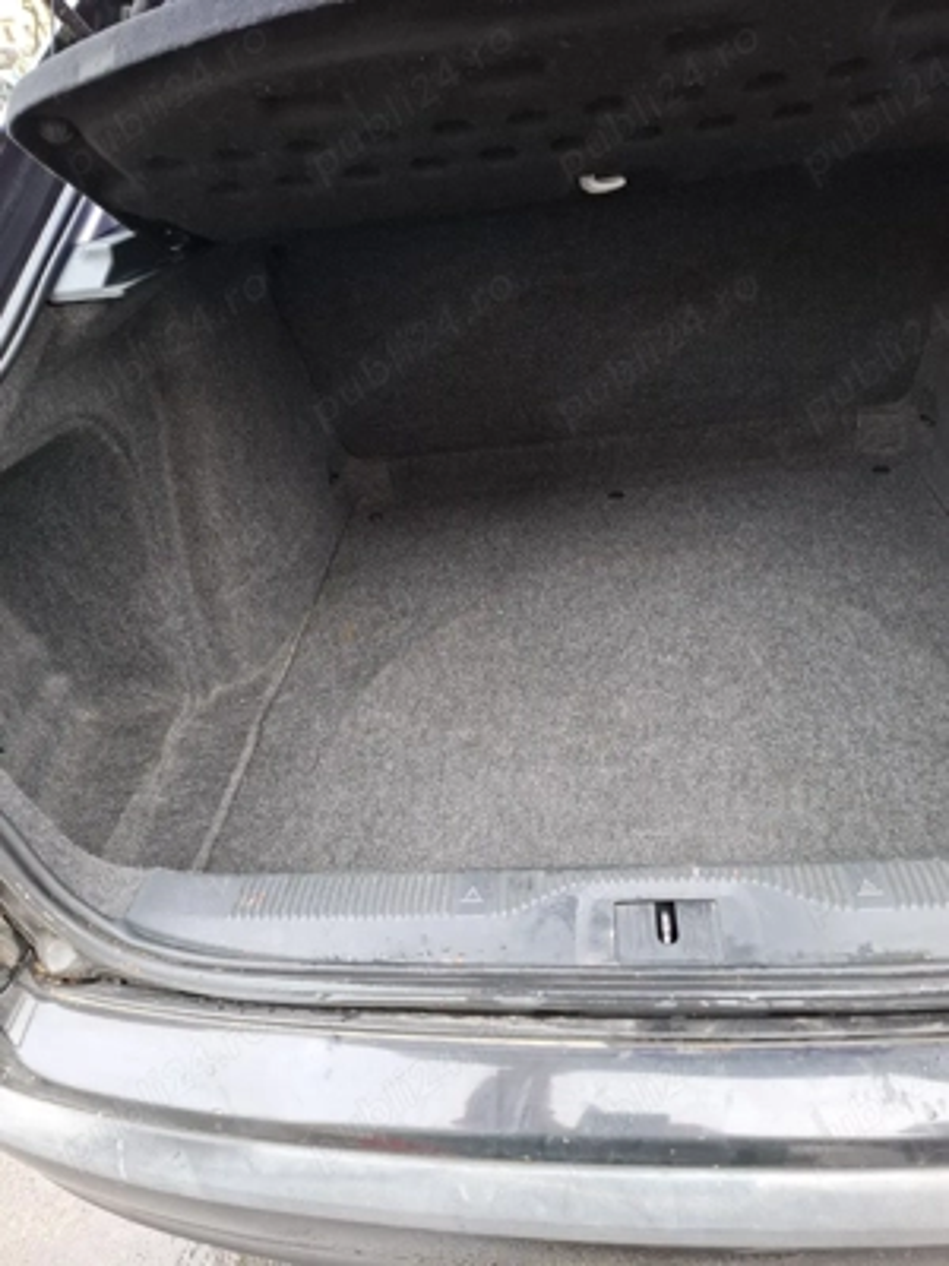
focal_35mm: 23
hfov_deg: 58.9
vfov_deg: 73.9
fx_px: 841
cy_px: 633
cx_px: 474
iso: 100
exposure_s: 1/100
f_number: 1.8
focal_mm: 5.54
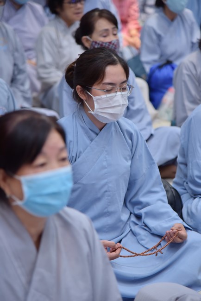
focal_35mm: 120
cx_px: 100
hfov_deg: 11.4
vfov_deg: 17.1
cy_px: 150
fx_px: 1004
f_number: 4
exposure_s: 1/125
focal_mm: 120
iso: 1000
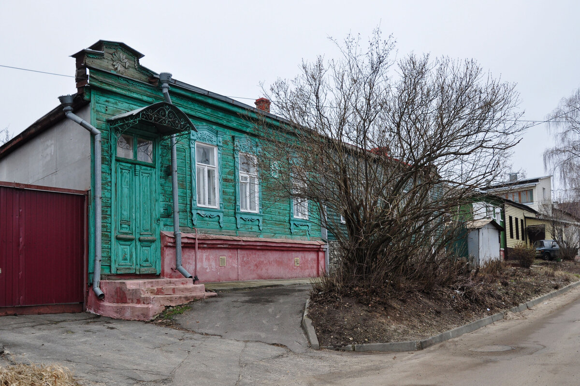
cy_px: 193
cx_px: 290
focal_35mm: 36
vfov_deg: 36.8
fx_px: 580
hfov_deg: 53.2
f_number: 7.1
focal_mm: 24
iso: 400
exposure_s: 1/25
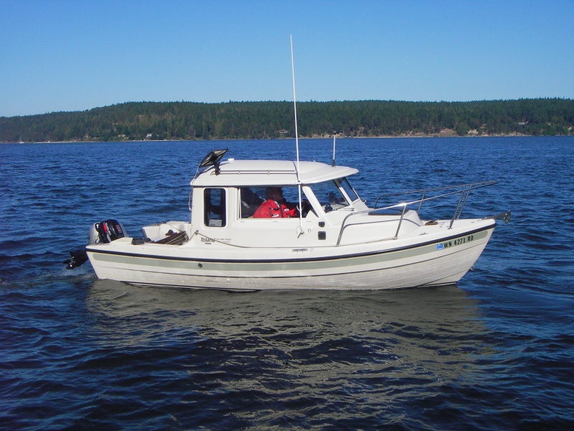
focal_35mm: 48
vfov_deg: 30.3
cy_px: 216
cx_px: 287
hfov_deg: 39.7
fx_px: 796
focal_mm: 8.1
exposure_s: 1/400
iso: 64
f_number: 7
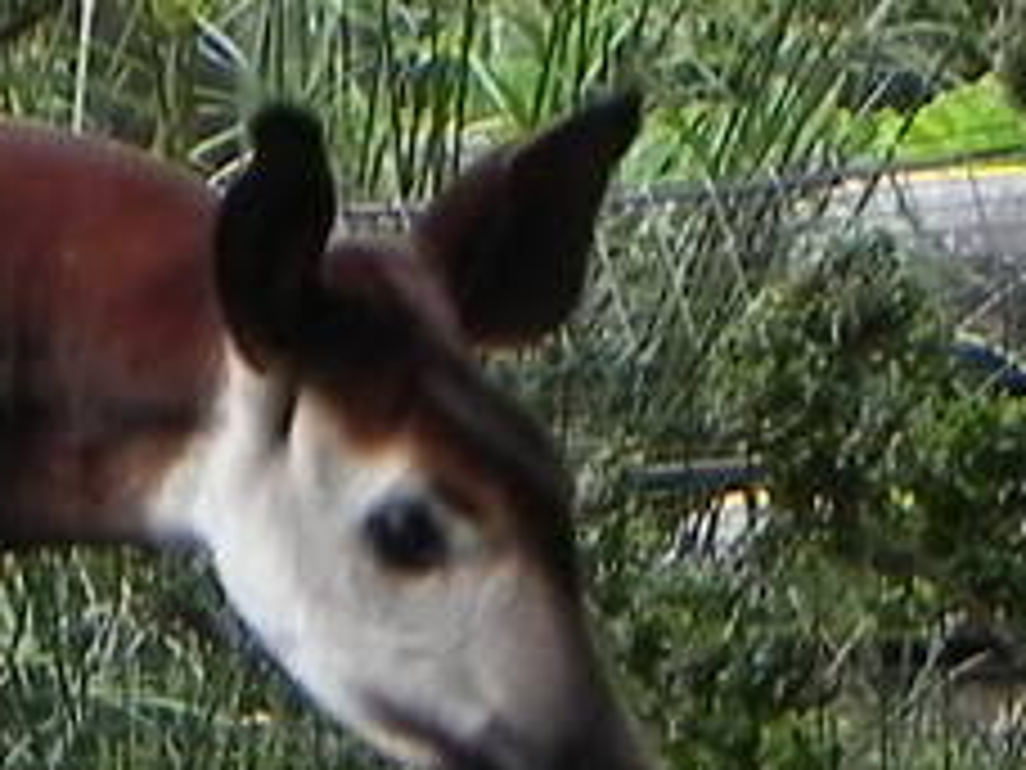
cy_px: 901
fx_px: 24304
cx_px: -22
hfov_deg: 2.4
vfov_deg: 1.8
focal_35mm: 820
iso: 160
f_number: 4
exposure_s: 1/89.3
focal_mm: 20.8
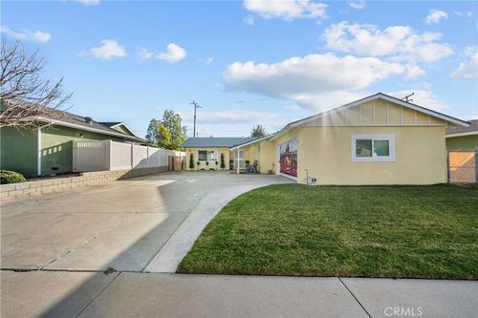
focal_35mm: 14
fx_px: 186
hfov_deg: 104.3
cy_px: 159
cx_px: 239
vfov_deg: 81.2
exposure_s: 1/160
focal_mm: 14
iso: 125
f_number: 9
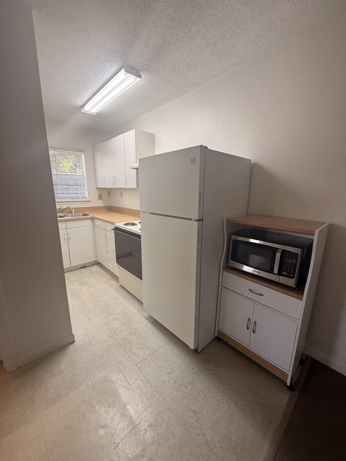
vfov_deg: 102.1
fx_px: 187
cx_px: 173
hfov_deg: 85.7
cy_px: 230
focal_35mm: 14
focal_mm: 2.22
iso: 320
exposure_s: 1/120
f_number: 2.2
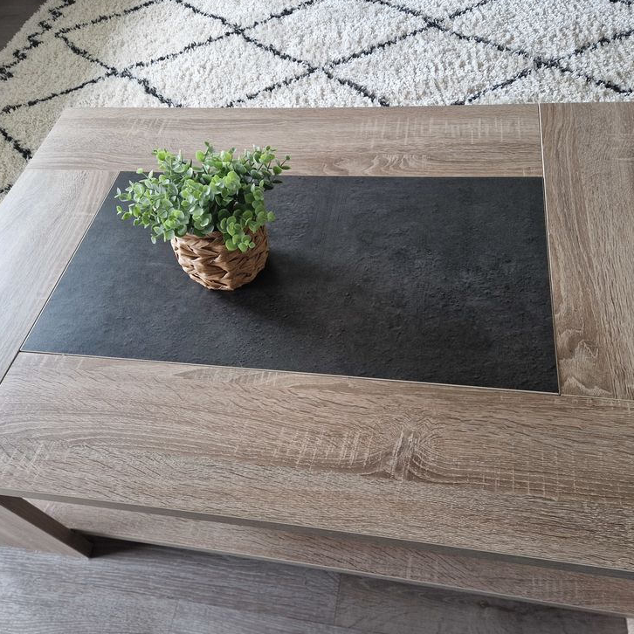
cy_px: 319
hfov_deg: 57.3
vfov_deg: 57.3
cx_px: 309
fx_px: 580
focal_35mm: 28
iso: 320
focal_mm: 5.4
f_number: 1.8
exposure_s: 1/100
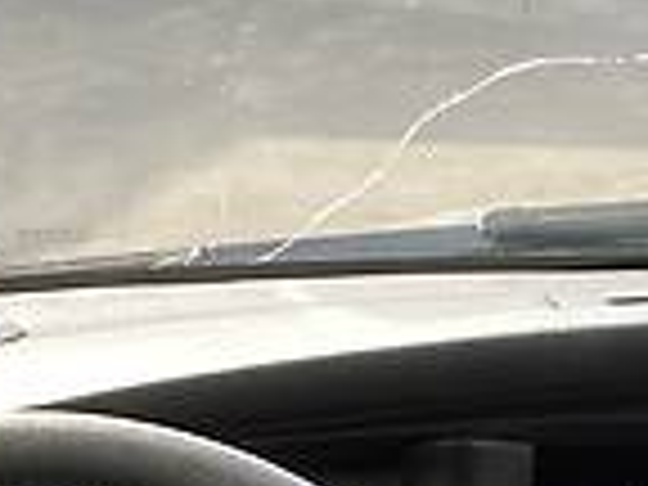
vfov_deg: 8.9
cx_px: 1012
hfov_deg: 12.9
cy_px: 1328
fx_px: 2696
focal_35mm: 144
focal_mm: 4.2
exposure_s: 1/121
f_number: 1.8
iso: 50
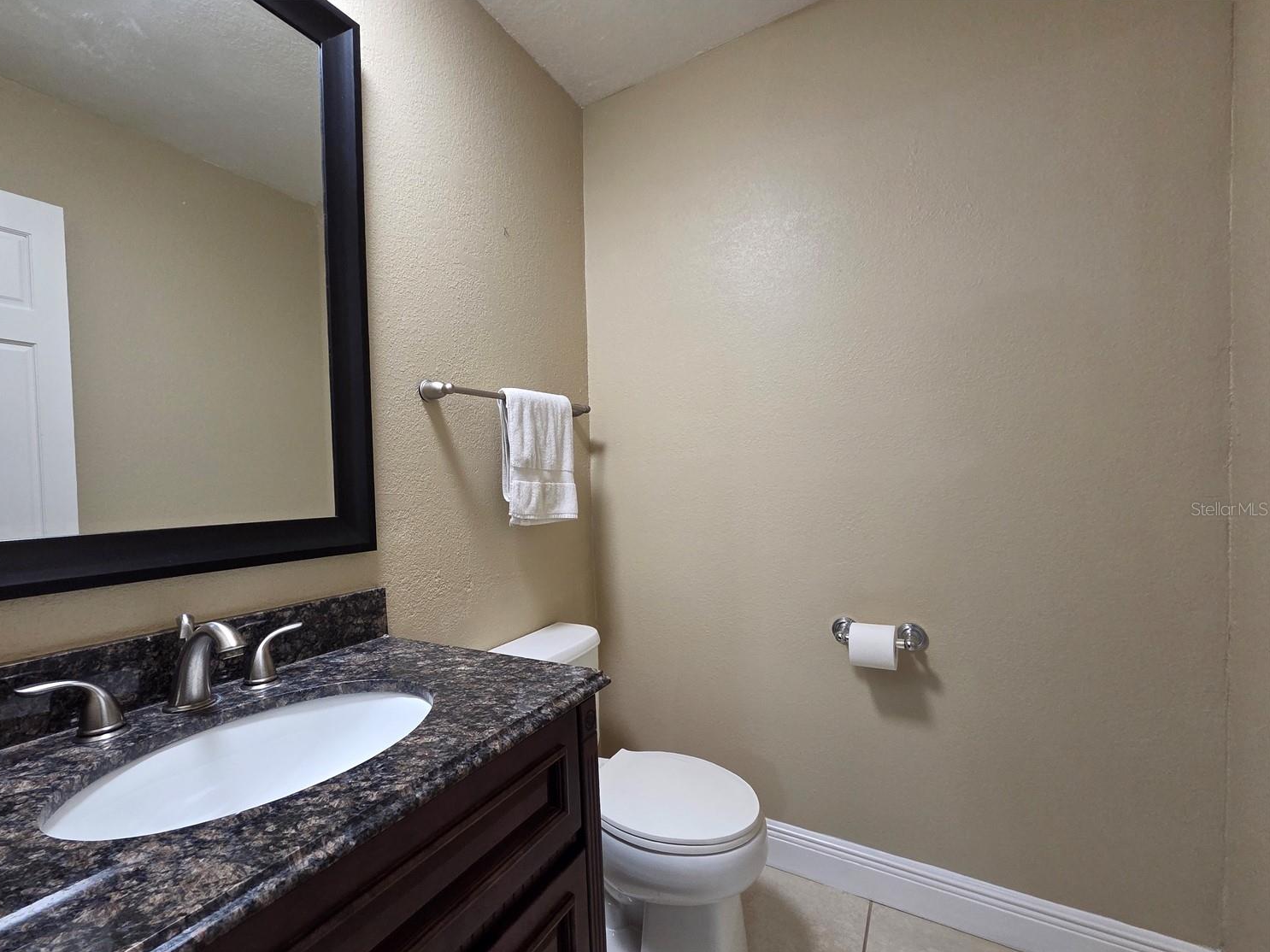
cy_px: 508
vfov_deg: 85.5
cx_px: 588
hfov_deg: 101.9
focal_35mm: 14
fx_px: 514
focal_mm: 2.2
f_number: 2.2
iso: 400
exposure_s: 1/60
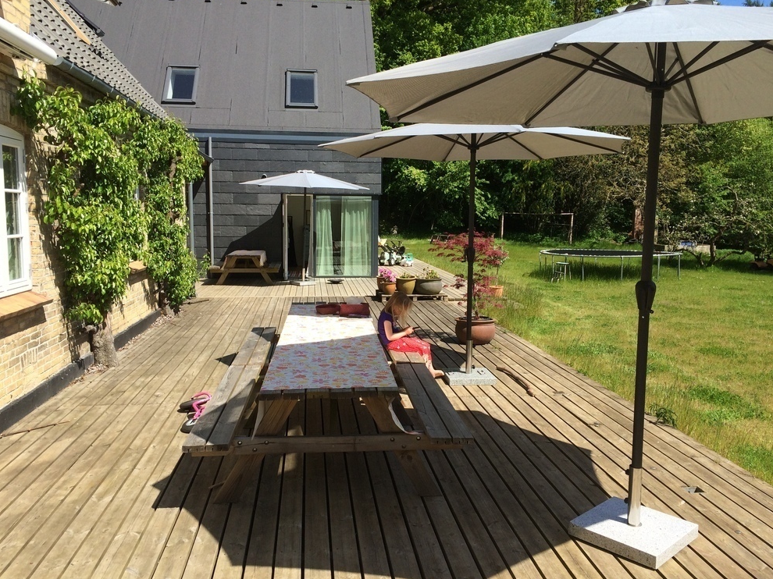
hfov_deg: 60.0
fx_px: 670
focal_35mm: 30
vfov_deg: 46.8
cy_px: 290
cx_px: 384
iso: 32
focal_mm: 4.15
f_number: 2.2
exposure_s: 1/1642
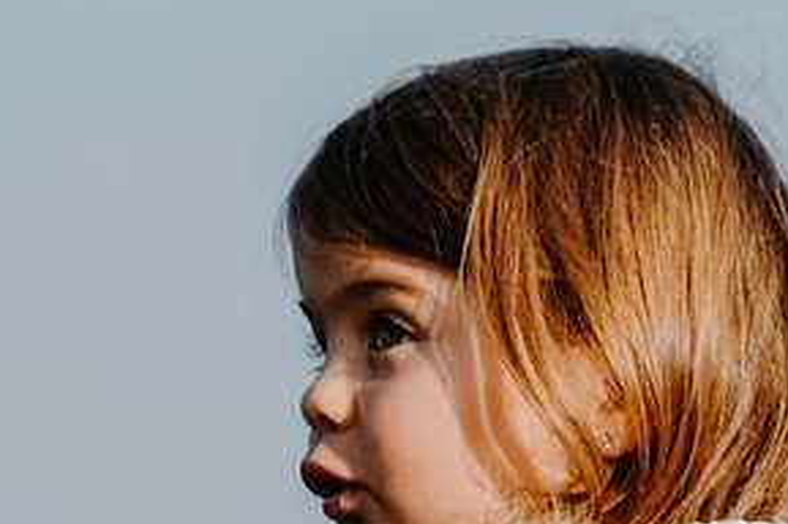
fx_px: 17994
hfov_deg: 2.5
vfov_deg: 1.7
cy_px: 856
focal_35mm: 823
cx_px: 324
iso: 400
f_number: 4
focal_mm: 154.8
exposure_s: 1/4000
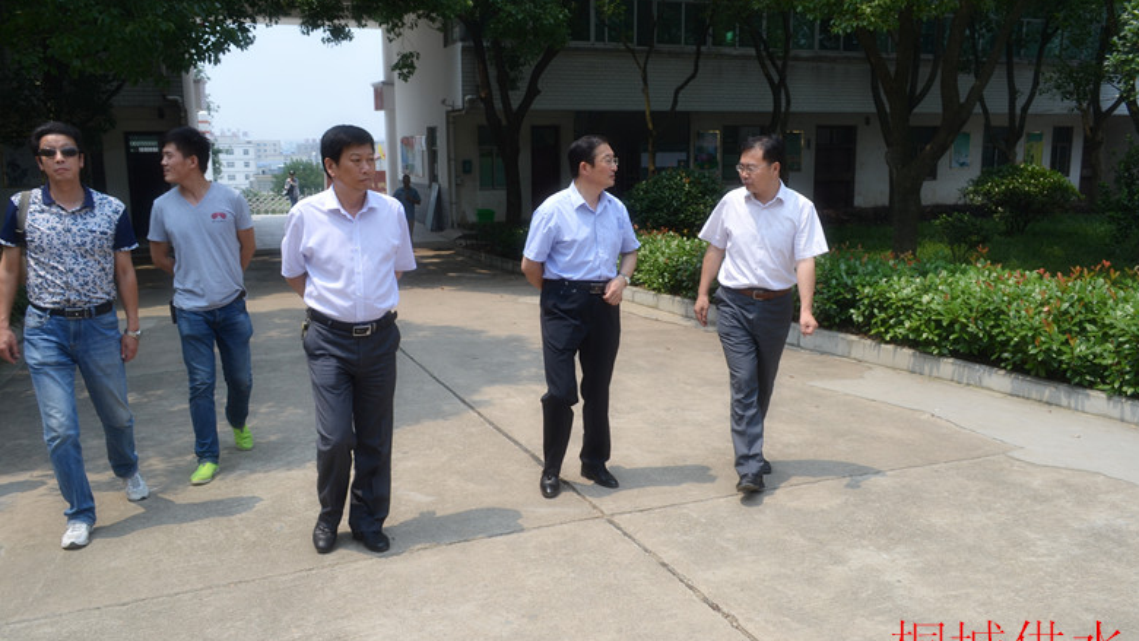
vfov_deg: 40.2
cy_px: 309
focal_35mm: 29
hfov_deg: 66.1
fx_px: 876
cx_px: 572
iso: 100
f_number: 7.1
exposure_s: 1/200
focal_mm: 18
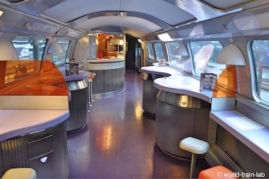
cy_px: 90
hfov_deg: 67.4
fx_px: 202
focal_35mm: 27
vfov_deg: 48.0
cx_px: 134
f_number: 4
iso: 450
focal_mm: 18
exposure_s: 1/15
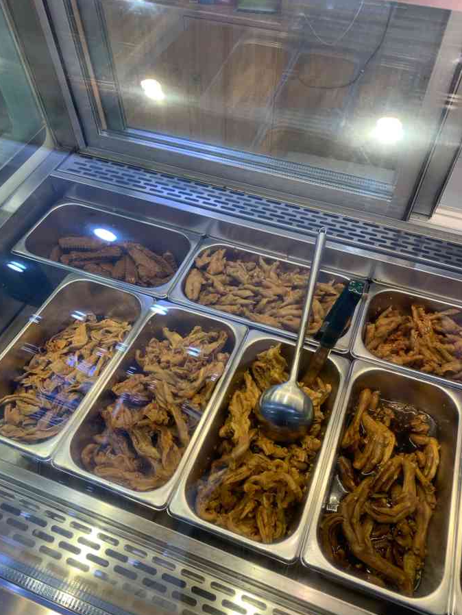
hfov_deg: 51.4
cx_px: 232
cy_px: 317
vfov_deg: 65.3
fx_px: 480
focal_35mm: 27
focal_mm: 4.25
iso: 64
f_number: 1.8
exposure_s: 1/100
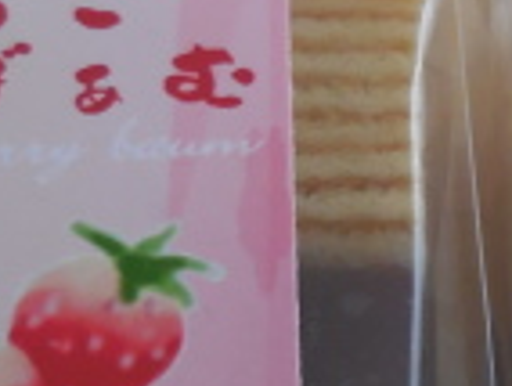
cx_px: 501
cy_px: 276
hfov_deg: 21.5
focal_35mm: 88
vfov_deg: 16.8
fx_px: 1304
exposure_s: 1/20
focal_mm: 4.5
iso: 400
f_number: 3.3
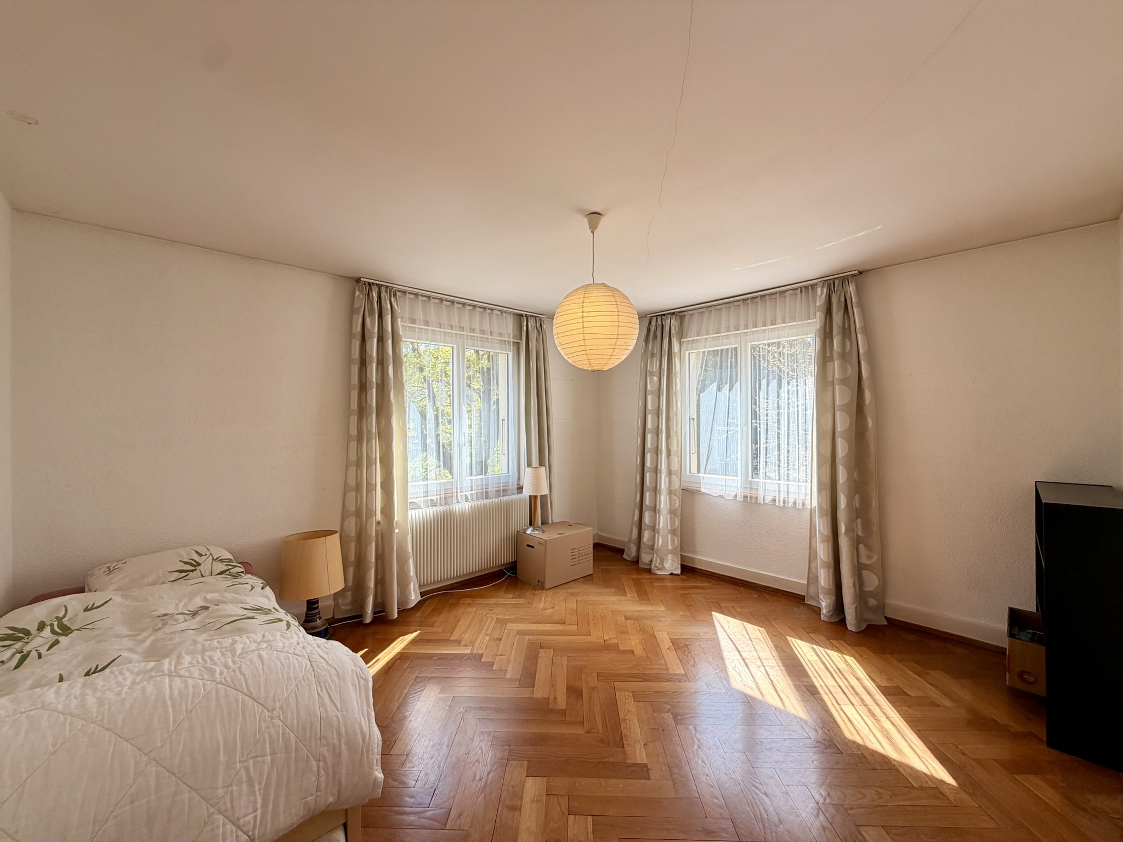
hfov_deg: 102.1
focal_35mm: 14
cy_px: 421
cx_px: 562
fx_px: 454
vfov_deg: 85.7
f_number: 2.2
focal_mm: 2.22
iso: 50
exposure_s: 1/135
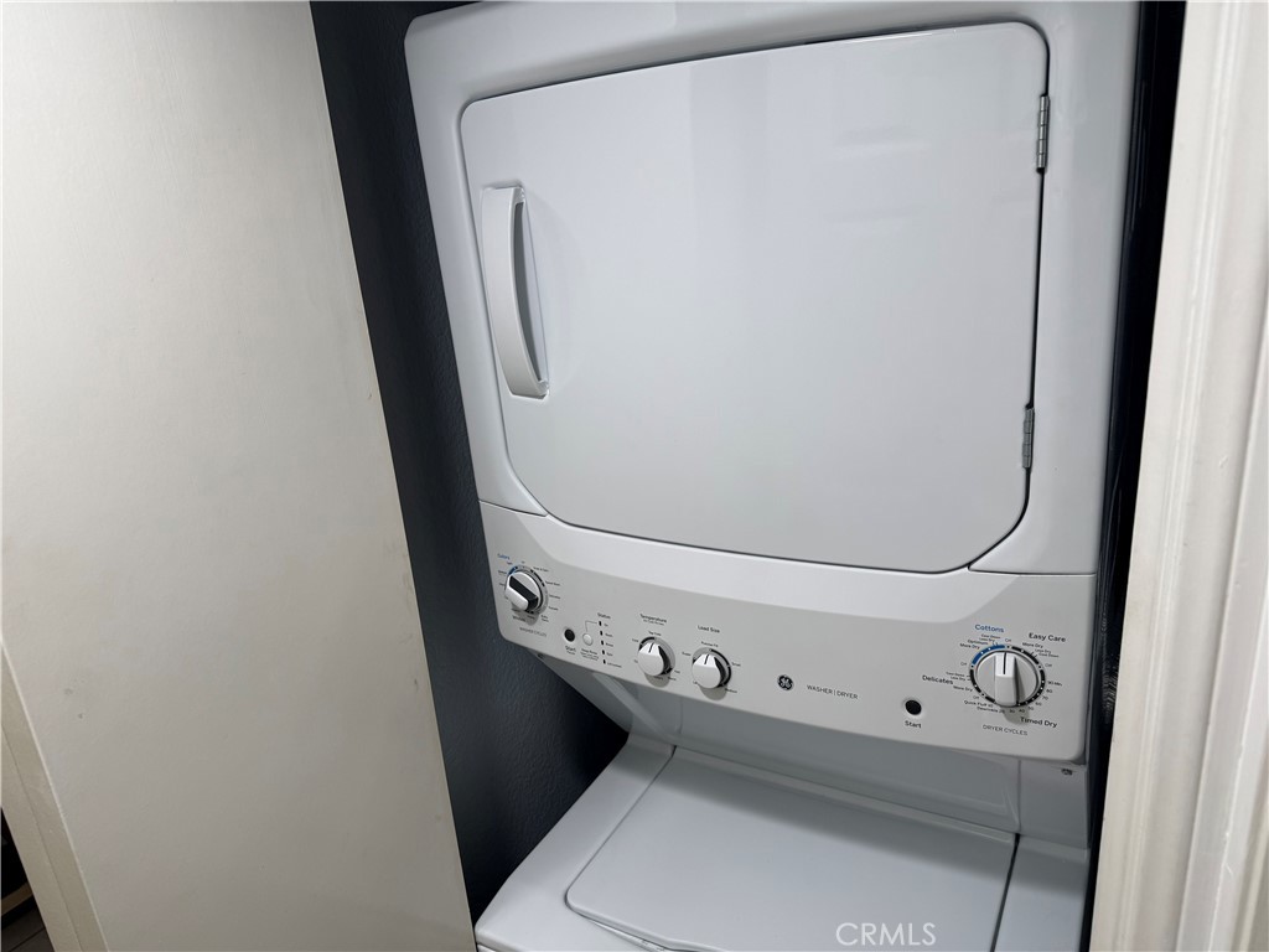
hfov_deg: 71.6
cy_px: 476
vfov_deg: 56.8
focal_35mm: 24
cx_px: 634
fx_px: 880
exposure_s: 1/120
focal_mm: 6.76
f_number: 1.78
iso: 80
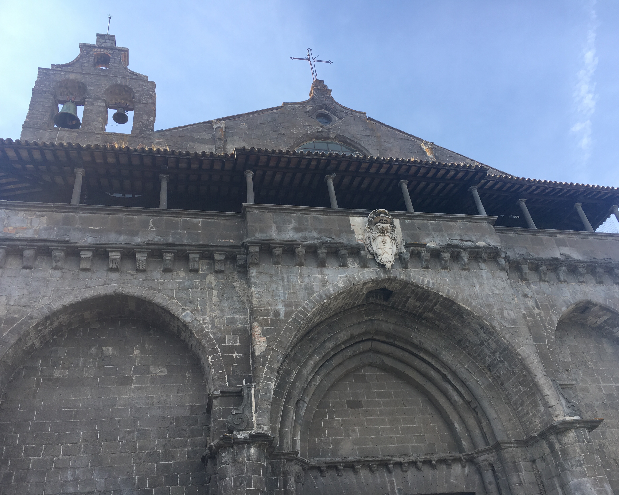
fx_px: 568
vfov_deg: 47.1
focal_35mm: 31
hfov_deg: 57.2
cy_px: 250
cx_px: 321
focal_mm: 4.15
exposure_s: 1/561
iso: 25
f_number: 2.2
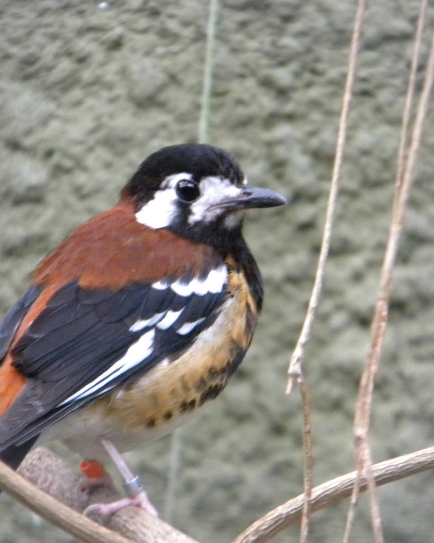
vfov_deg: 6.5
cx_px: 194
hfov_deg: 5.2
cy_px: 271
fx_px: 4751
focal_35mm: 296
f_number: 5.4
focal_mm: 41
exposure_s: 1/22
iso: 800
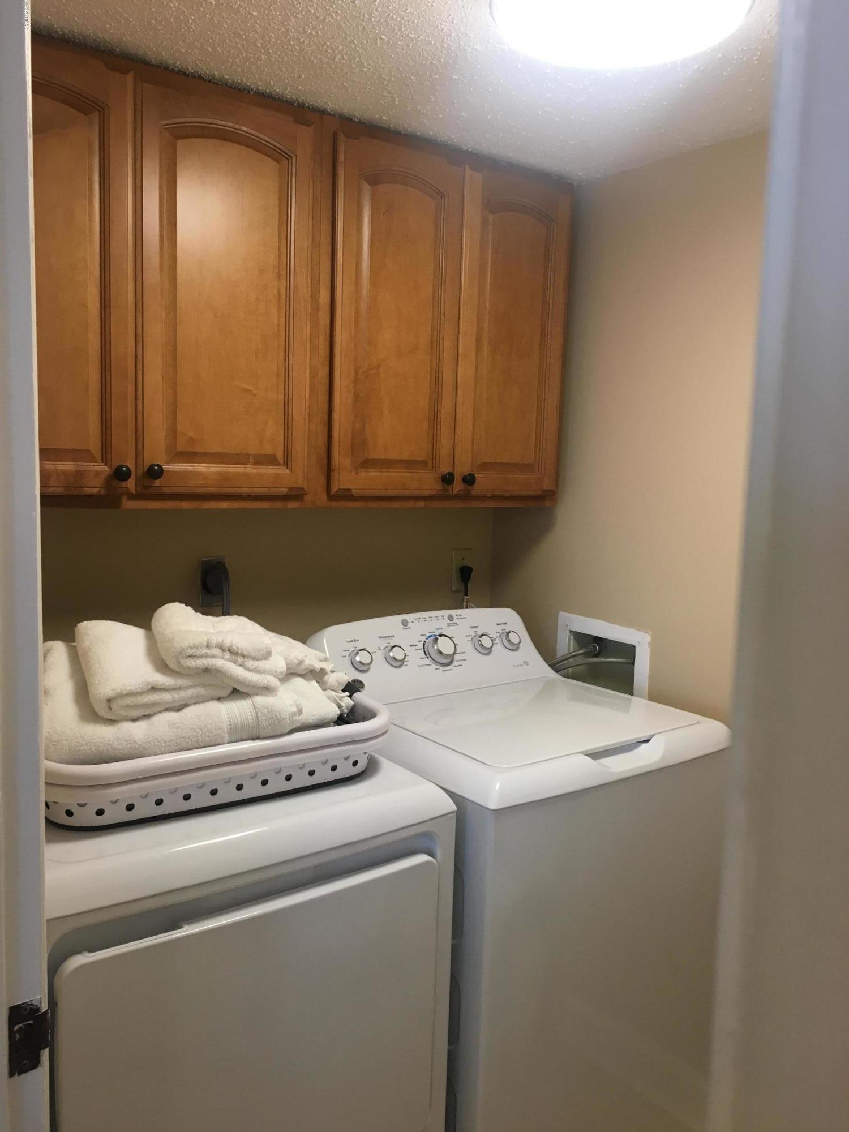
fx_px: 948
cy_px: 566
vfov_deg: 61.7
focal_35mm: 29
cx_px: 424
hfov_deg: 48.2
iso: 50
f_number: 2.2
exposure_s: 1/30
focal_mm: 4.15
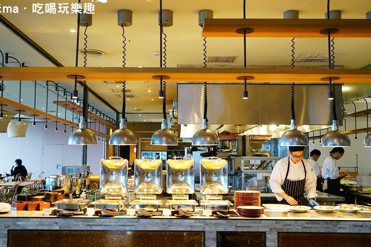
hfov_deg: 49.5
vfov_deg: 34.2
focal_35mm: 39
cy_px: 126
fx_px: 402
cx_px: 168
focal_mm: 35
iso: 1250
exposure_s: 1/60
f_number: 4
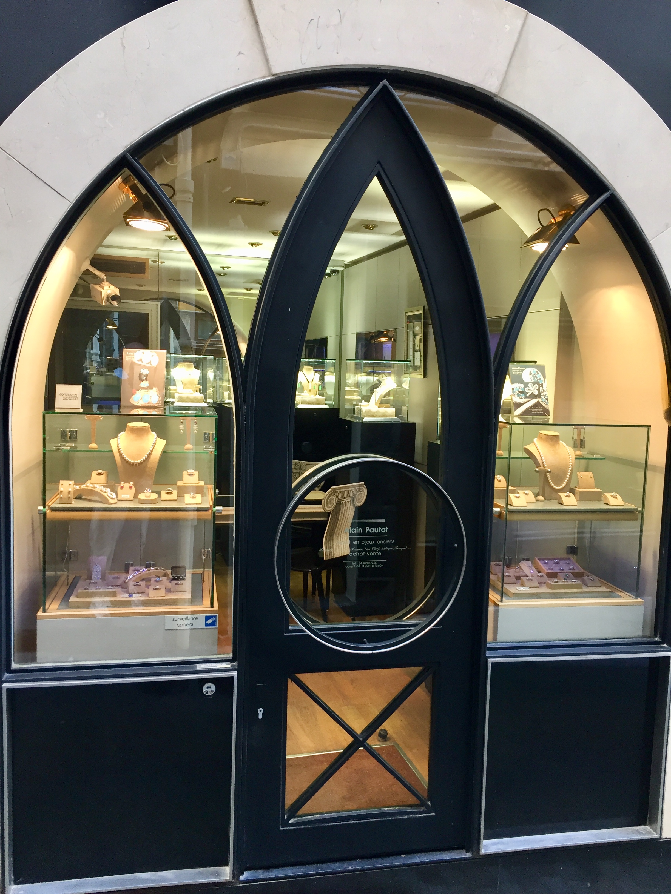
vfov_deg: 61.7
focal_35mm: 29
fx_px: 750
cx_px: 336
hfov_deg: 48.2
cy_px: 447
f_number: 2.2
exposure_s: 1/33
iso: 40
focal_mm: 4.15
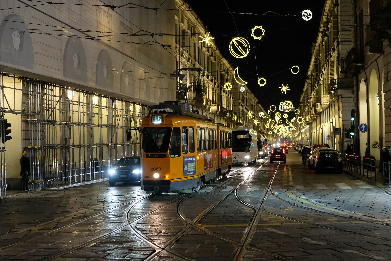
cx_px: 196
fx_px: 641
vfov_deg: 23.0
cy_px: 130
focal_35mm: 59
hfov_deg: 33.9
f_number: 3.6
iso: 3200
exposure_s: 1/56
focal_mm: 39
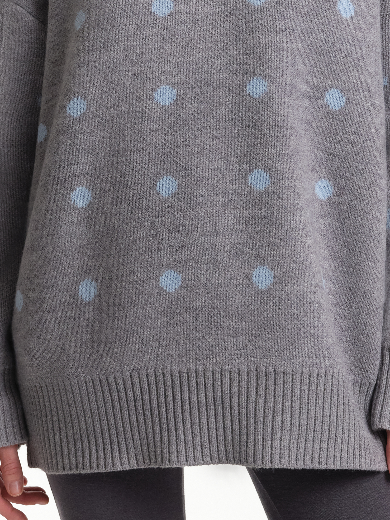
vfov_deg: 14.4
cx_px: 256
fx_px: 2043
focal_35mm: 136
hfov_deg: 10.9
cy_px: 127
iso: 800
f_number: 7.1
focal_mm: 64
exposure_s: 1/250
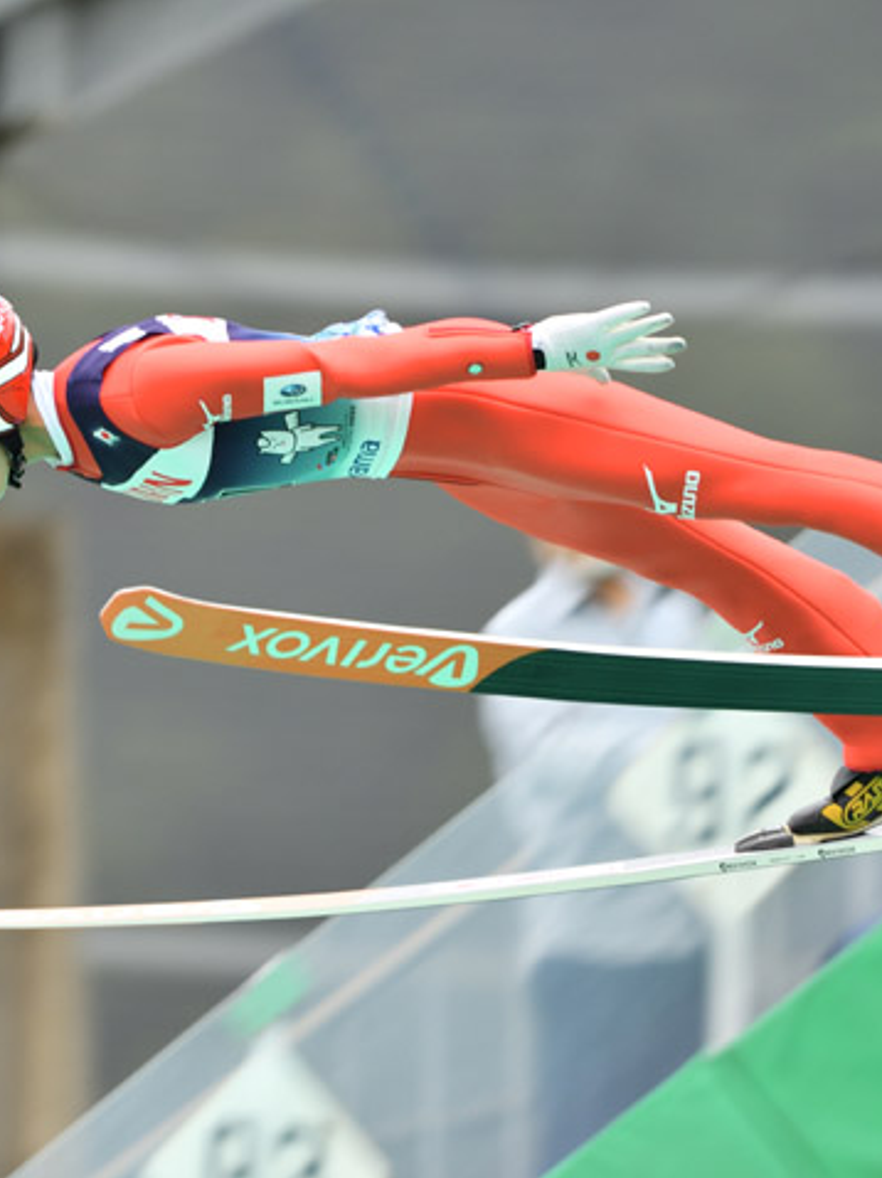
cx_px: 517
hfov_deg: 1.4
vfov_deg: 1.8
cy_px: 589
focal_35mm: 1087
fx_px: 36961
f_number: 4
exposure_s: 1/640
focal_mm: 500
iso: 100
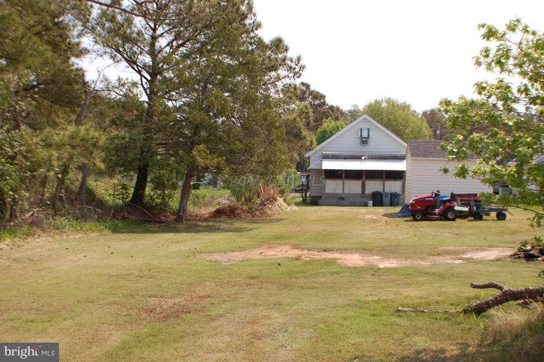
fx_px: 1019
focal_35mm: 68
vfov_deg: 20.1
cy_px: 181
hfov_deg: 29.9
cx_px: 272
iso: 200
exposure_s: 1/500
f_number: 6.3
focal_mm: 45
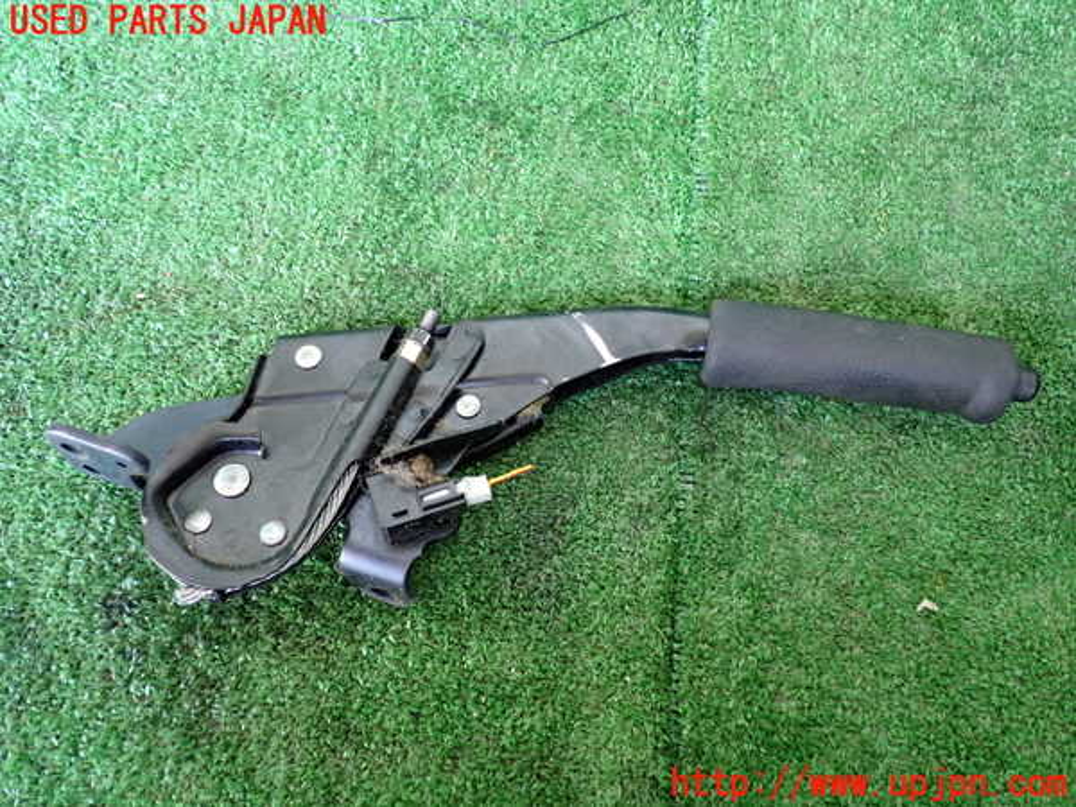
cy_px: 404
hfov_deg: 60.0
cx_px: 538
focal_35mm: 30
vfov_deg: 46.8
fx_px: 933
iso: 500
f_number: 2.3
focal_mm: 5.4
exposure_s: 1/30
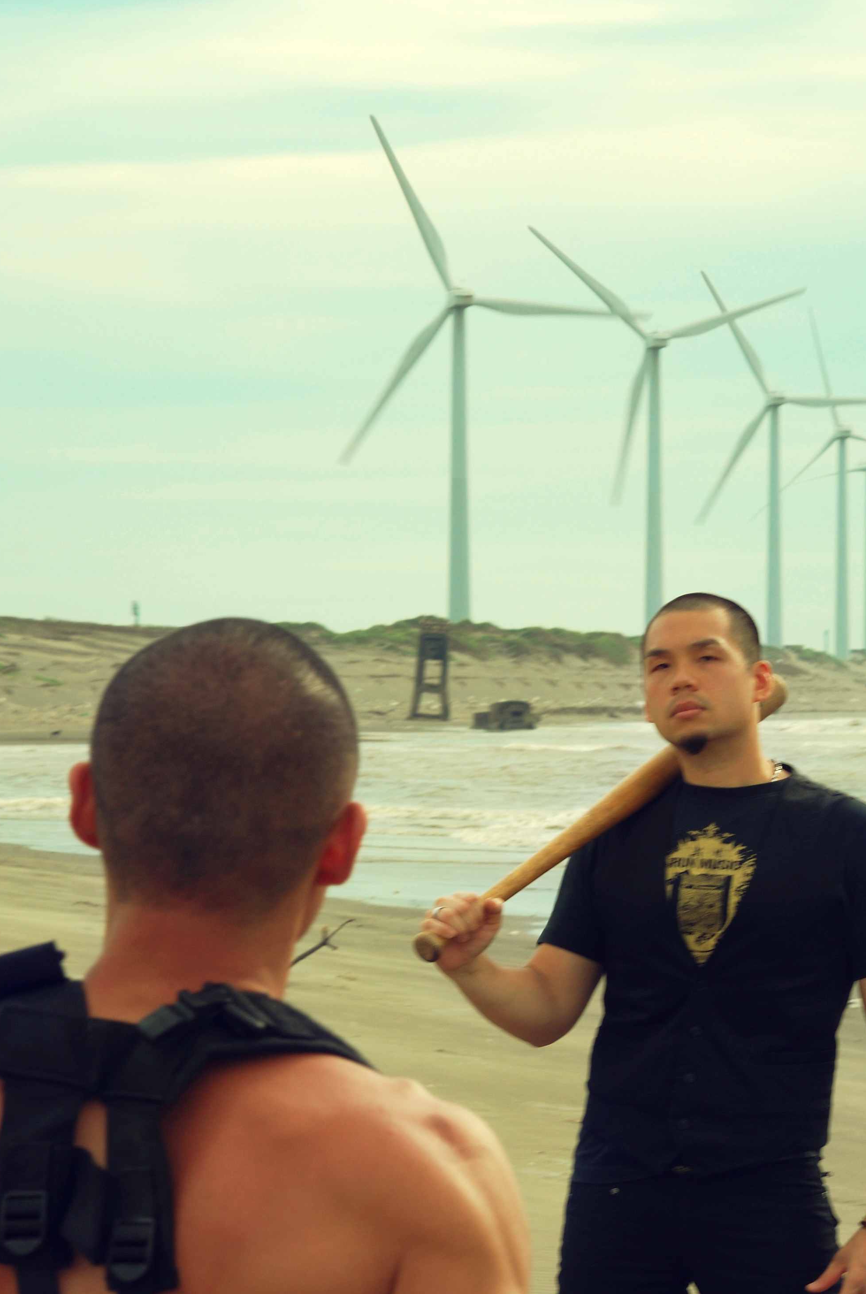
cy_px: 810
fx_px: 6069
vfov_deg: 12.2
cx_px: 488
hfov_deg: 8.2
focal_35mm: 169
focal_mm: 85
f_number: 13
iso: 100
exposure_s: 1/50
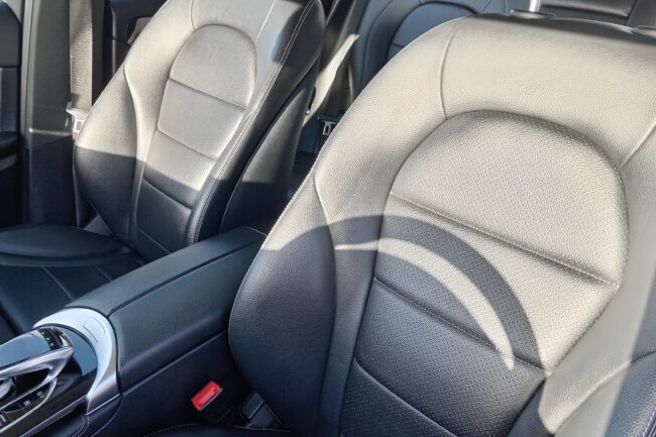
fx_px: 583
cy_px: 237
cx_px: 290
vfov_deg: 41.1
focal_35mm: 32
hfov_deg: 58.6
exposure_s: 1/33.3
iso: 106
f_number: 1.8
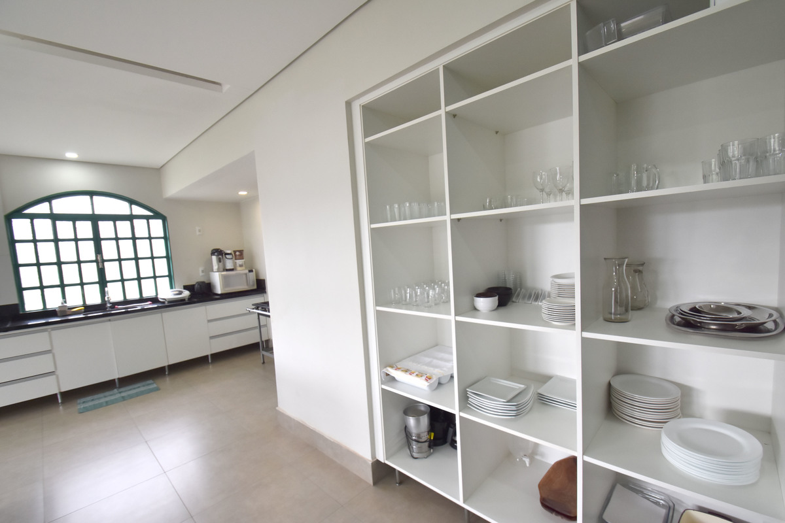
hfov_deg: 100.4
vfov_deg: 77.3
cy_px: 262
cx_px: 392
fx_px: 327
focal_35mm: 15
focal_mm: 10
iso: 640
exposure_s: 1/80
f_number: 5.6
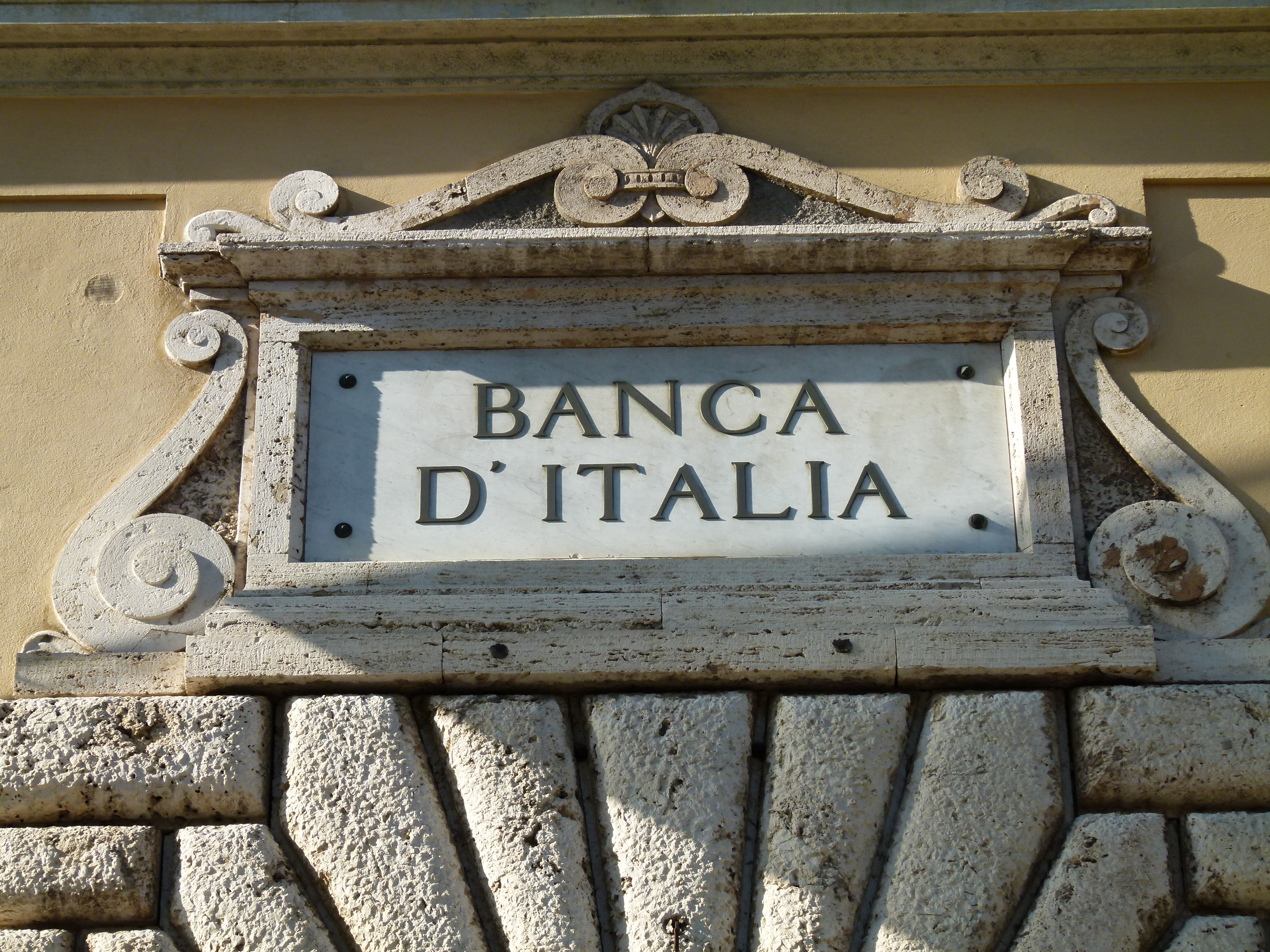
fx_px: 3339
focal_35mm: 91
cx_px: 635
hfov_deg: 21.5
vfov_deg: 16.2
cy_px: 476
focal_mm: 16.4
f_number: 4
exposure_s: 1/500
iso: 100
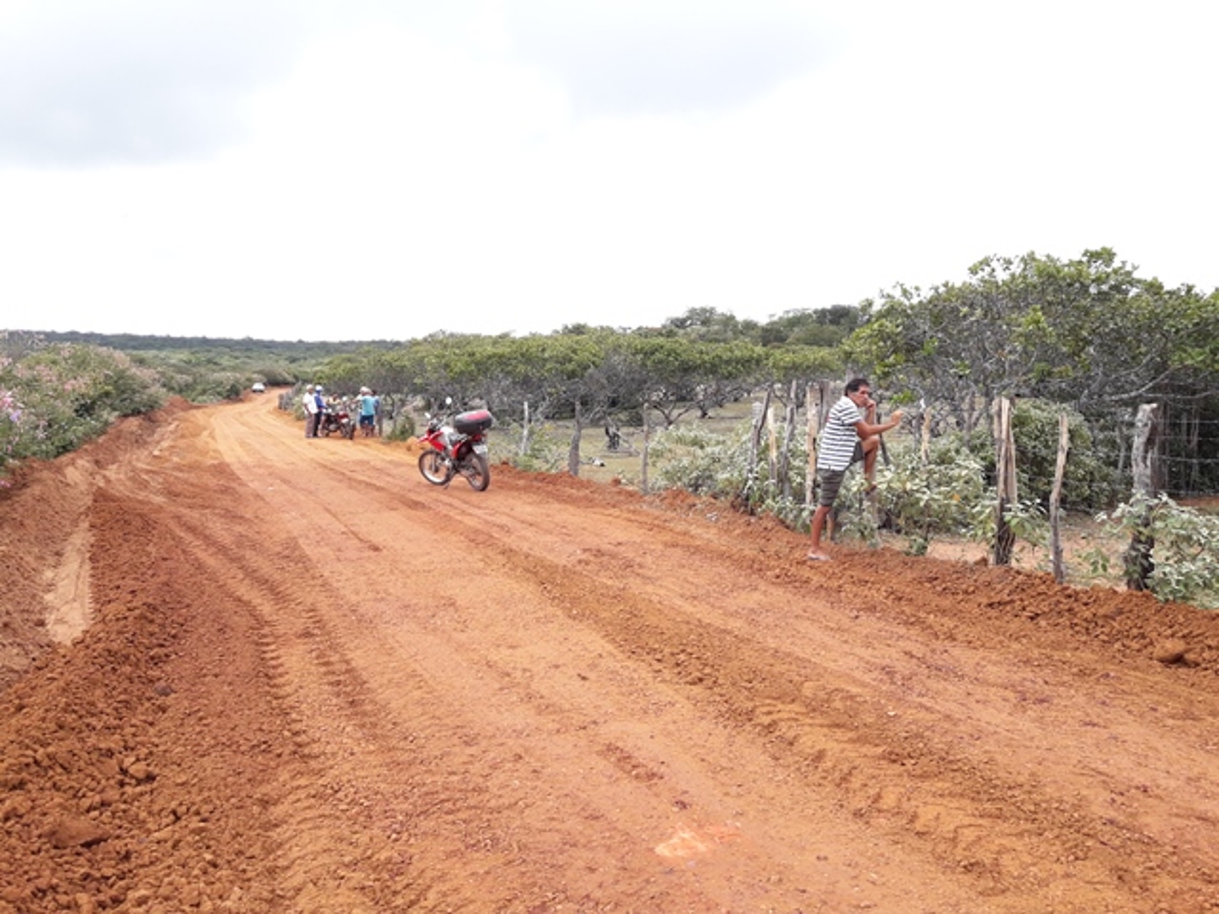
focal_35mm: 28
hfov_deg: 63.4
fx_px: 986
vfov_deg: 49.7
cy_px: 457
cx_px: 610
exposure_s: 1/531
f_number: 1.9
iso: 40
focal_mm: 3.7
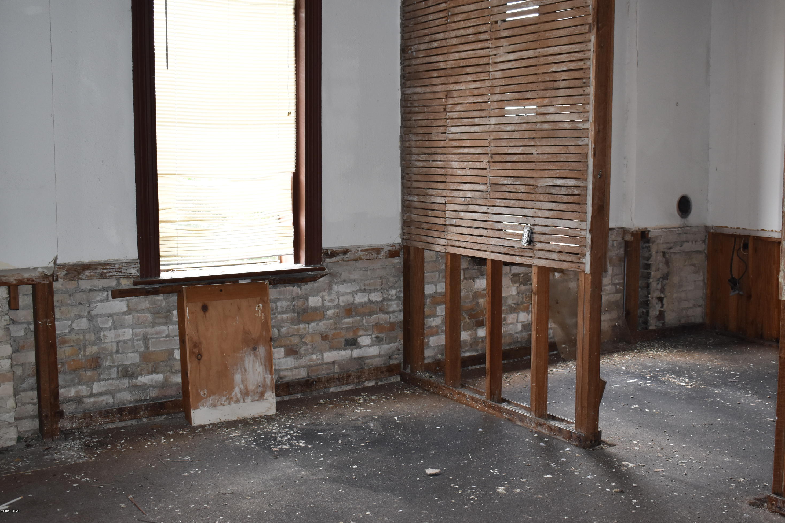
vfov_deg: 33.4
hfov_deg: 48.5
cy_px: 260
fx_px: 872
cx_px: 402
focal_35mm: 40
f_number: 5.6
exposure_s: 1/100
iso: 800
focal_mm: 26
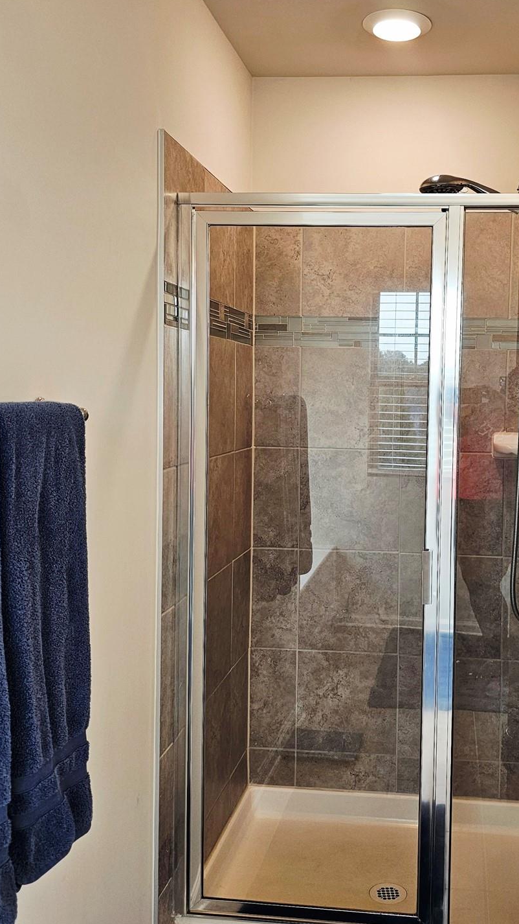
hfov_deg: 32.3
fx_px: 881
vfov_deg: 55.3
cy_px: 437
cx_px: 377
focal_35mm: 36
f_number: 1.7
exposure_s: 1/120
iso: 80
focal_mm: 6.3
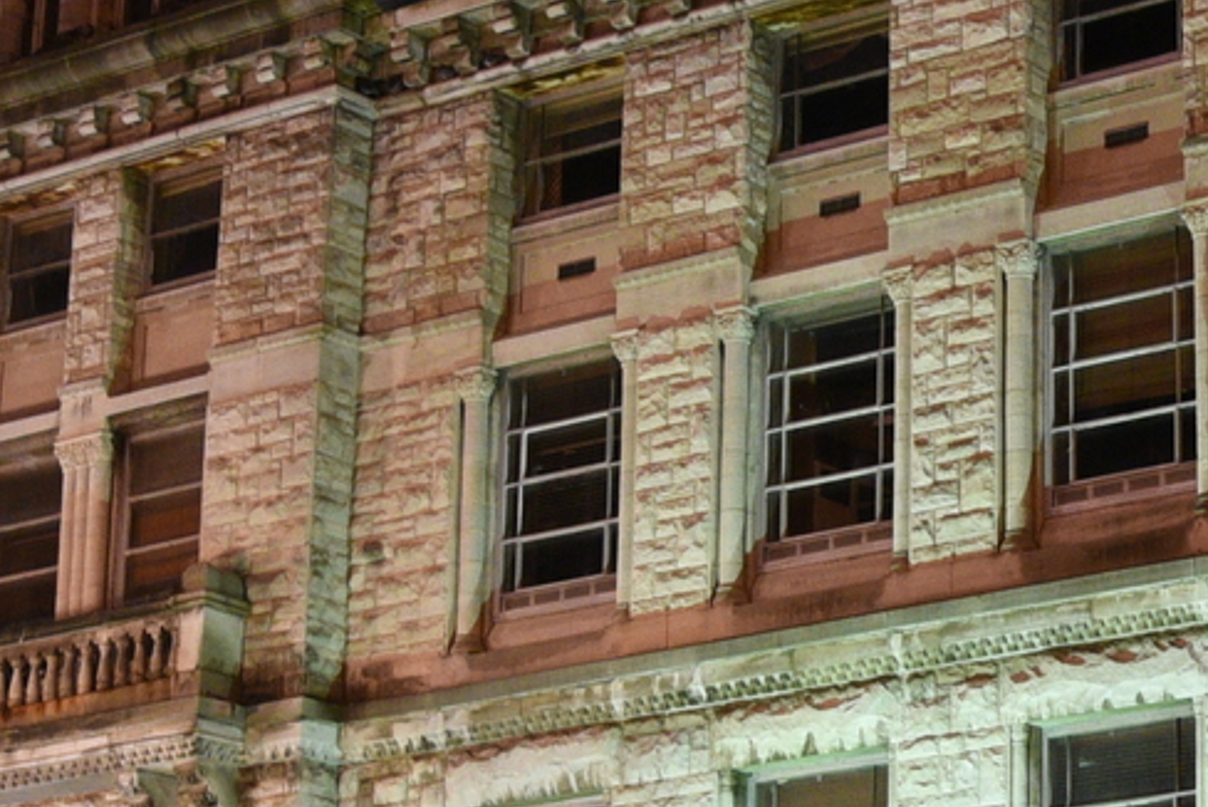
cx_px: 1082
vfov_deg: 11.2
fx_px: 4130
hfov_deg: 16.4
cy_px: 429
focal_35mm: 123
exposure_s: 1/13
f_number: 4
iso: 1600
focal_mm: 24
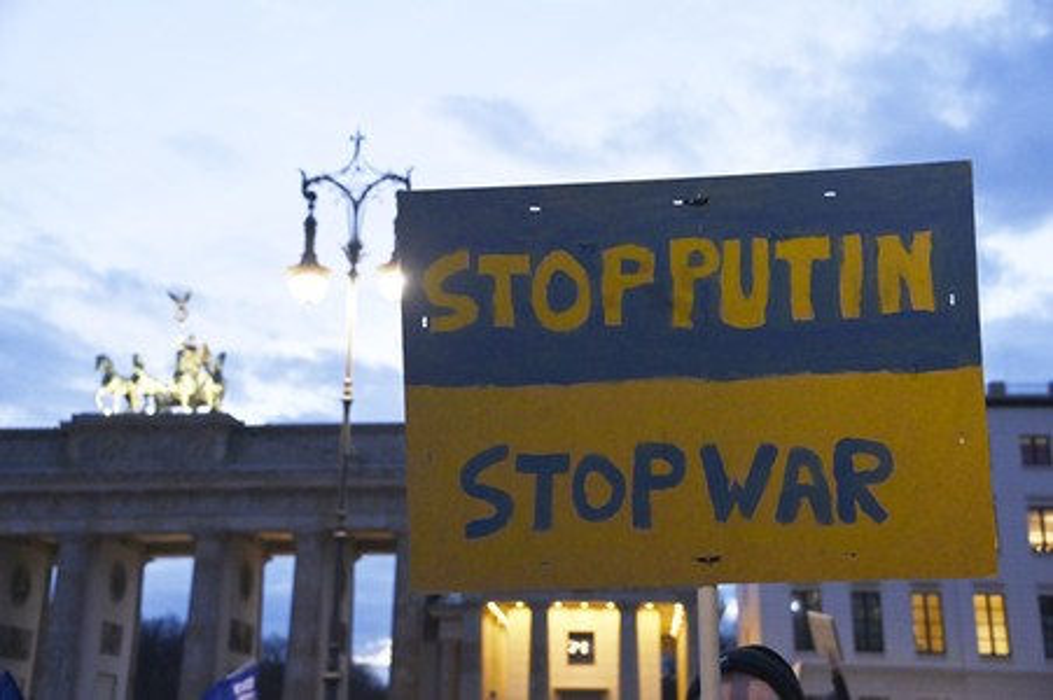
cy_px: 350
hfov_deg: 41.1
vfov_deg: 28.0
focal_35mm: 48
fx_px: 1403
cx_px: 526
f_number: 5
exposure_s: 1/200
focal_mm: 48
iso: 6400
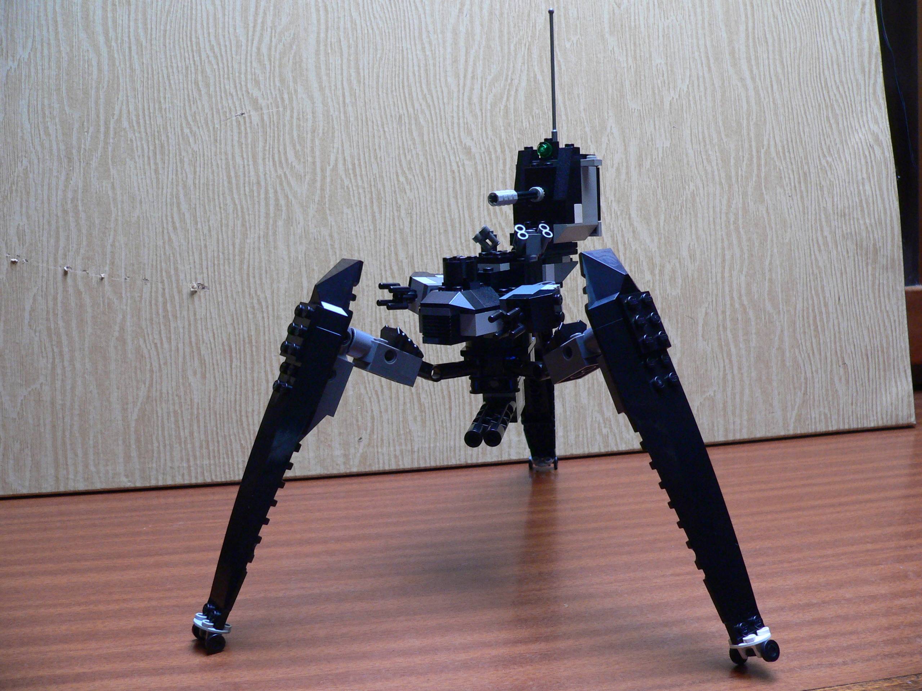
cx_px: 461
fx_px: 959
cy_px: 346
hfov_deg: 51.4
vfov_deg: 39.7
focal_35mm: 36
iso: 200
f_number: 2.8
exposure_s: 1/30
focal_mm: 6
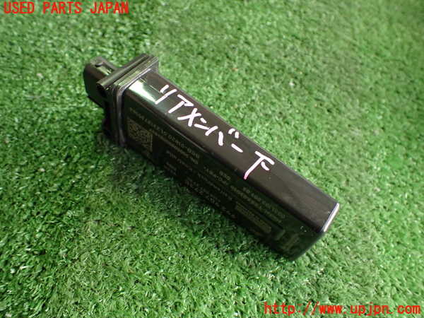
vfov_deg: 46.8
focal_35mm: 30
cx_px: 212
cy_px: 159
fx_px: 367
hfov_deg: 60.0
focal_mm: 5.4
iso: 800
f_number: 2.3
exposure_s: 1/100
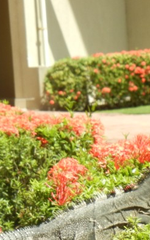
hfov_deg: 5.3
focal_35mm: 245
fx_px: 1604
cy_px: 174
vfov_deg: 8.6
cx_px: 5
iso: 160
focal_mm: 16
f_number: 4.4
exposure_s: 1/407
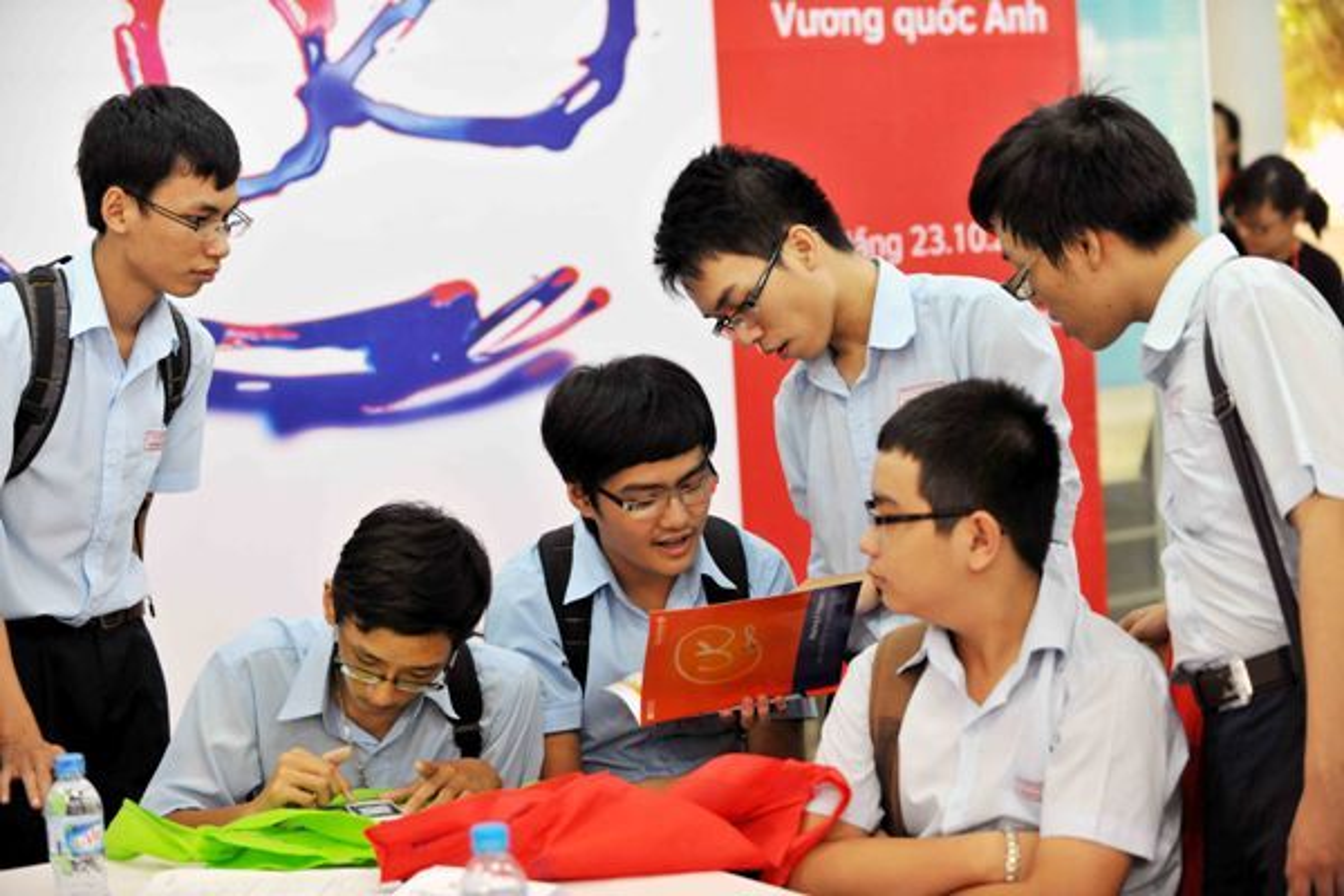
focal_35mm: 75
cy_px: 448
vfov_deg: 18.2
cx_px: 672
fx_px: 2800
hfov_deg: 27.0
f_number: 3.2
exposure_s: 1/160
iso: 1600
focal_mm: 75
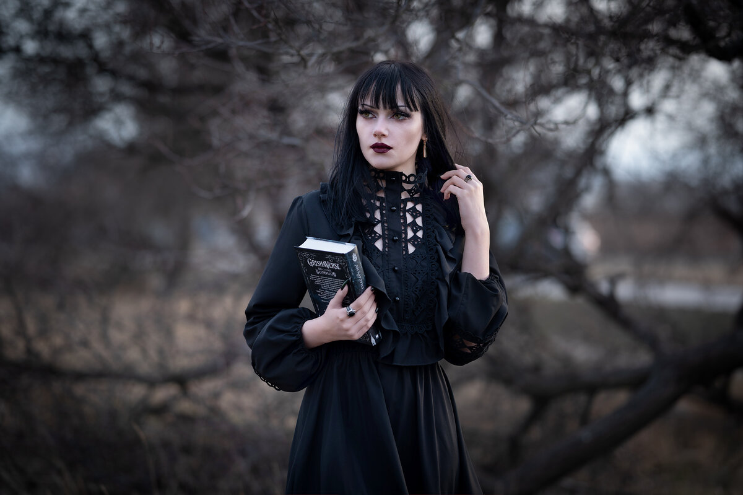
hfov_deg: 23.9
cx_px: 372
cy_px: 248
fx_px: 1753
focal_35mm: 85
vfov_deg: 16.1
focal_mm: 85
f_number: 2
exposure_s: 1/250
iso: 100
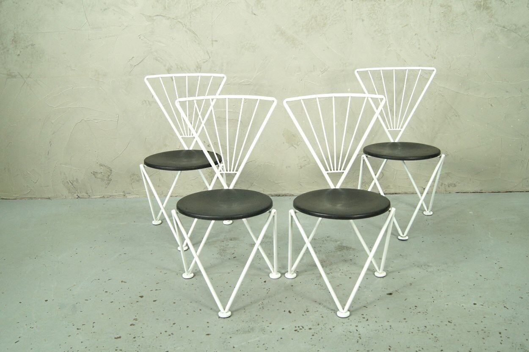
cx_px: 264
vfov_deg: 34.2
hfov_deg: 49.6
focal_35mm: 39
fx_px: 573
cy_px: 176
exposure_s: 1/20
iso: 400
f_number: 7.1
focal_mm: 26
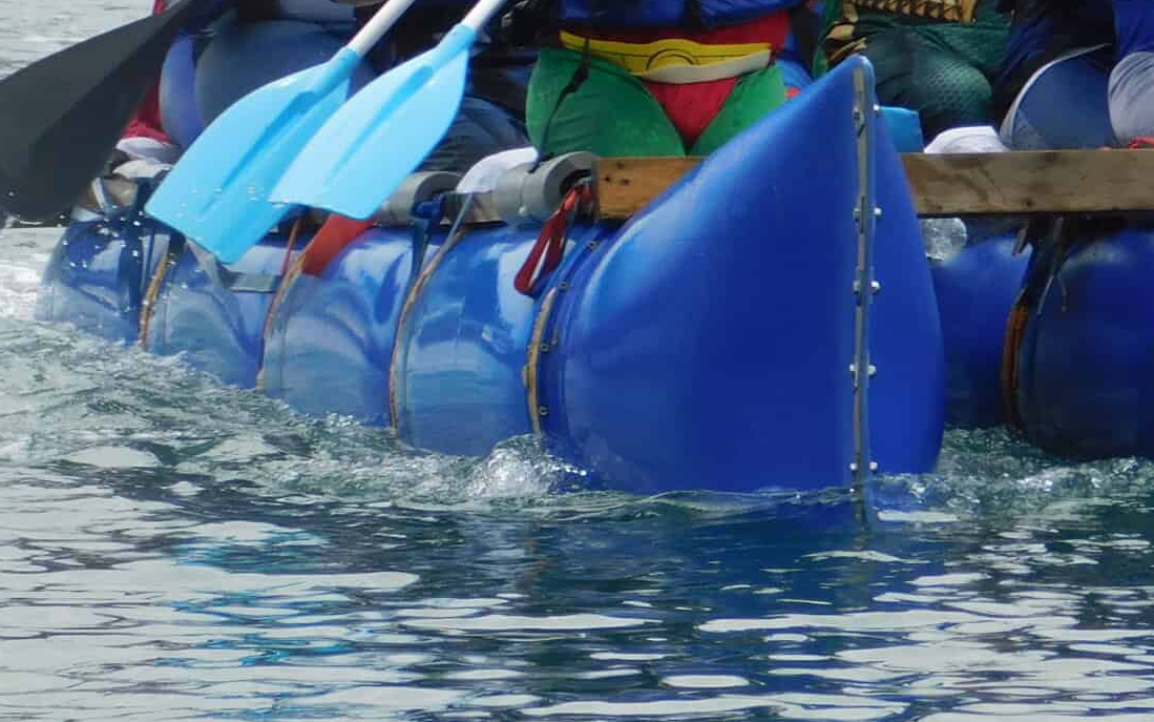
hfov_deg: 3.7
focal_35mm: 573
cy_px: -167
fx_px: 18022
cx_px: 793
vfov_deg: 2.3
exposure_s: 1/500
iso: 125
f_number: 5.6
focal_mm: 41.3
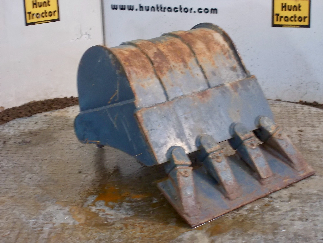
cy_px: 122
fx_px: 802
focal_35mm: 86
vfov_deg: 17.2
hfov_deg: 22.8
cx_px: 162
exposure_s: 1/13
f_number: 6.3
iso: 200
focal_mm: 15.4
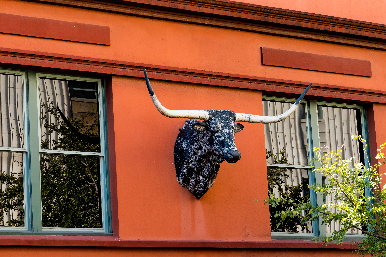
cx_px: 193
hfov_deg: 18.3
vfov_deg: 12.2
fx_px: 1201
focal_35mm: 112
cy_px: 128
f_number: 8
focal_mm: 75
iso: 320
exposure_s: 1/250
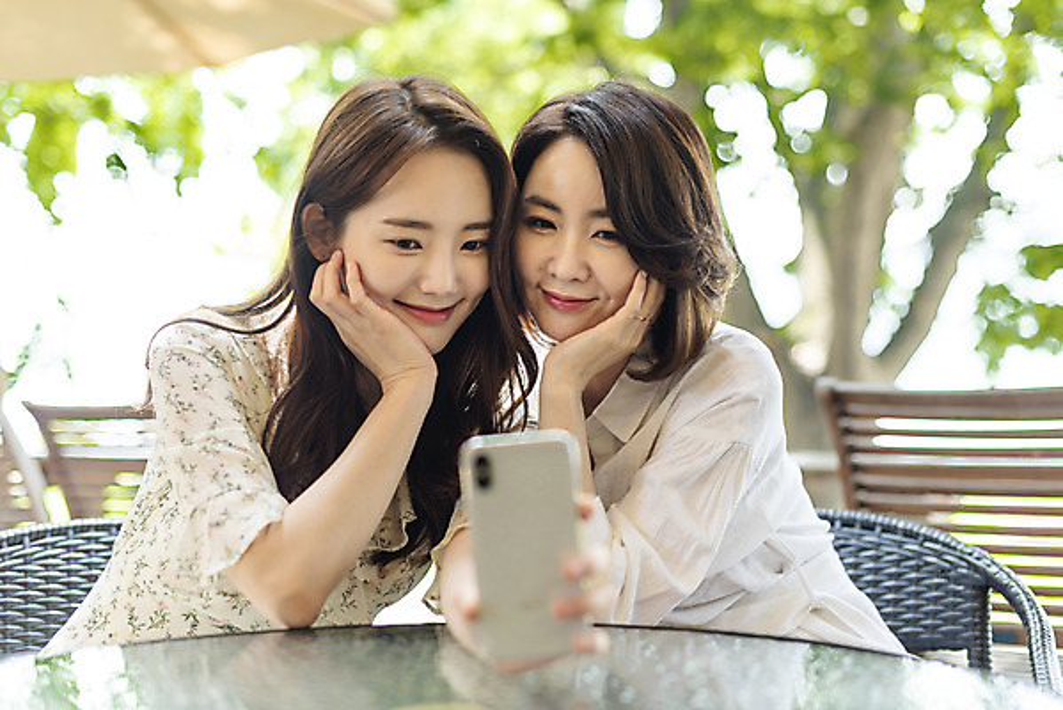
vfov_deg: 27.0
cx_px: 532
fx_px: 1477
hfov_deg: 39.6
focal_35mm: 50
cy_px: 355
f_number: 2.2
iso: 100
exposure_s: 1/125
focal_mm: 50
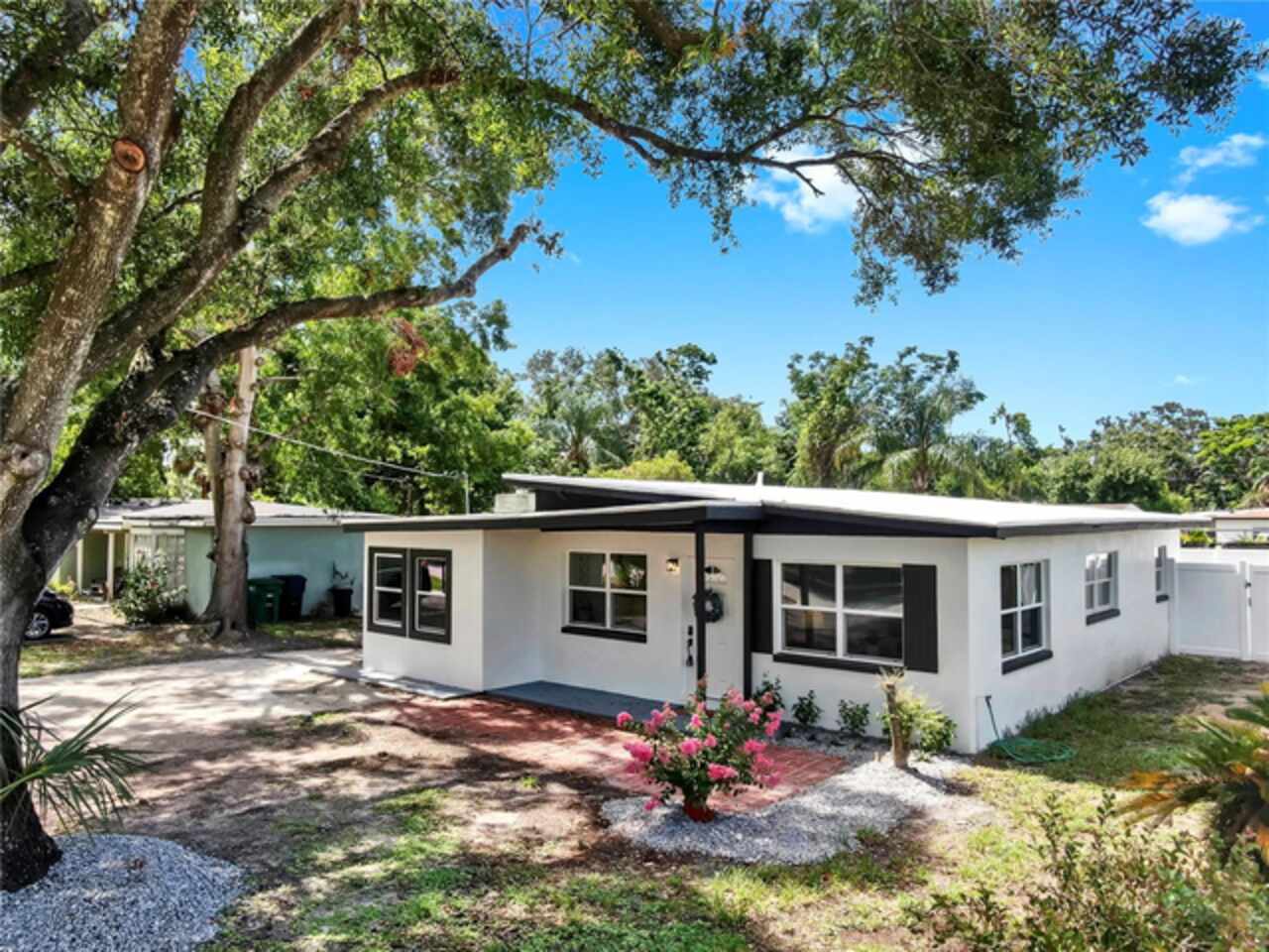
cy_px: 476
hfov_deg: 71.6
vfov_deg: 56.8
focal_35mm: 24
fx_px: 880
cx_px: 634
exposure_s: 1/400
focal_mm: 4.39
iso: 110
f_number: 2.8
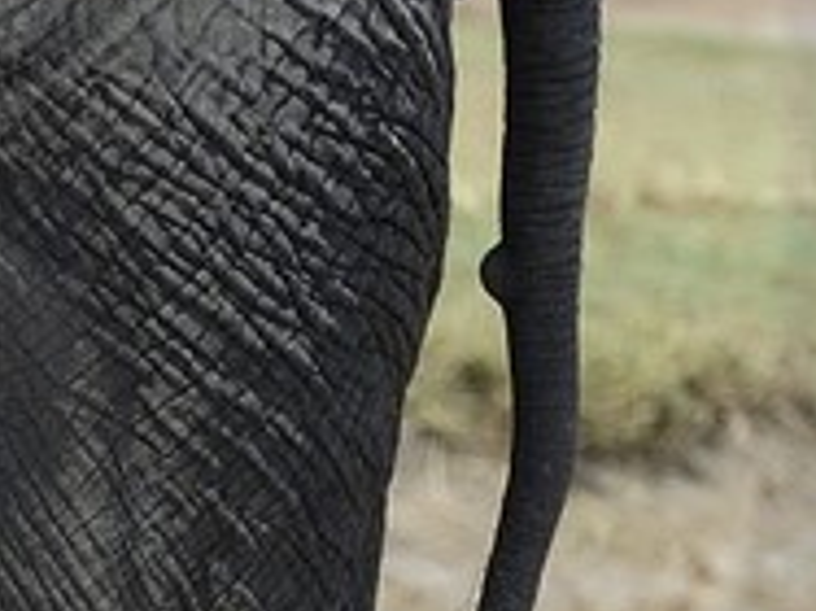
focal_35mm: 2223
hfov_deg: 0.9
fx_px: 52369
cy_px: 166
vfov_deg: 0.7
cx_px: -847
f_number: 8
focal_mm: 270
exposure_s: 1/800
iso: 400
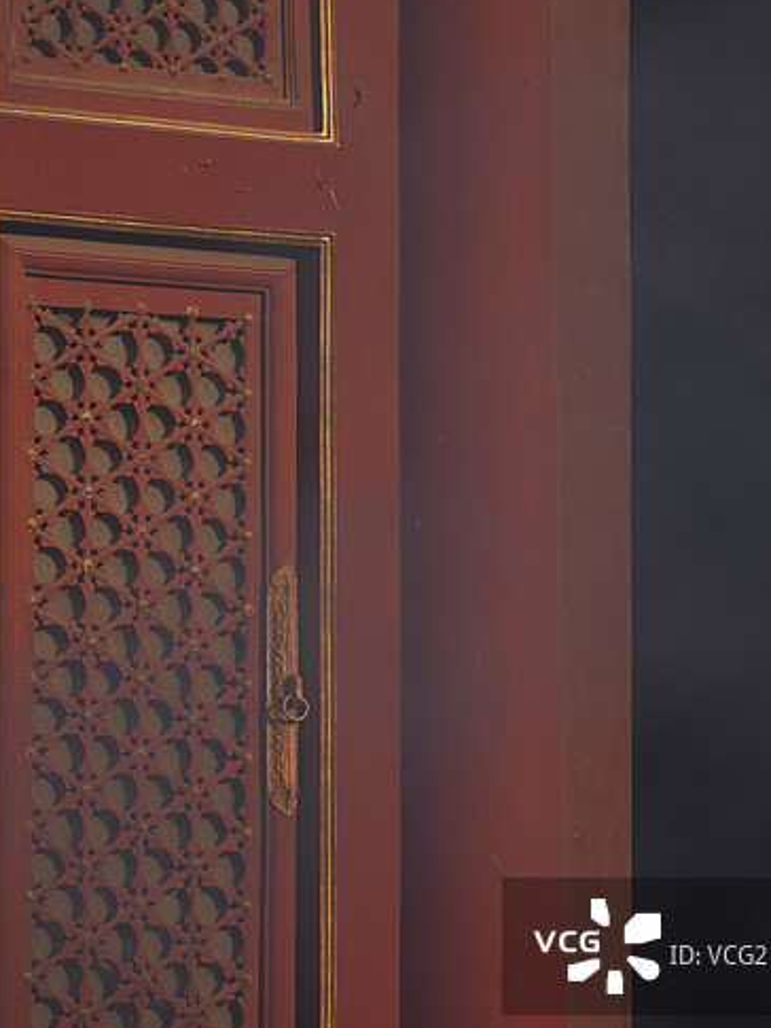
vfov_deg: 6.2
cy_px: 549
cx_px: 410
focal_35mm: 317
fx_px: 9410
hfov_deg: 4.7
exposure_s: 1/320
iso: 50
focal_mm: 200
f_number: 5.6
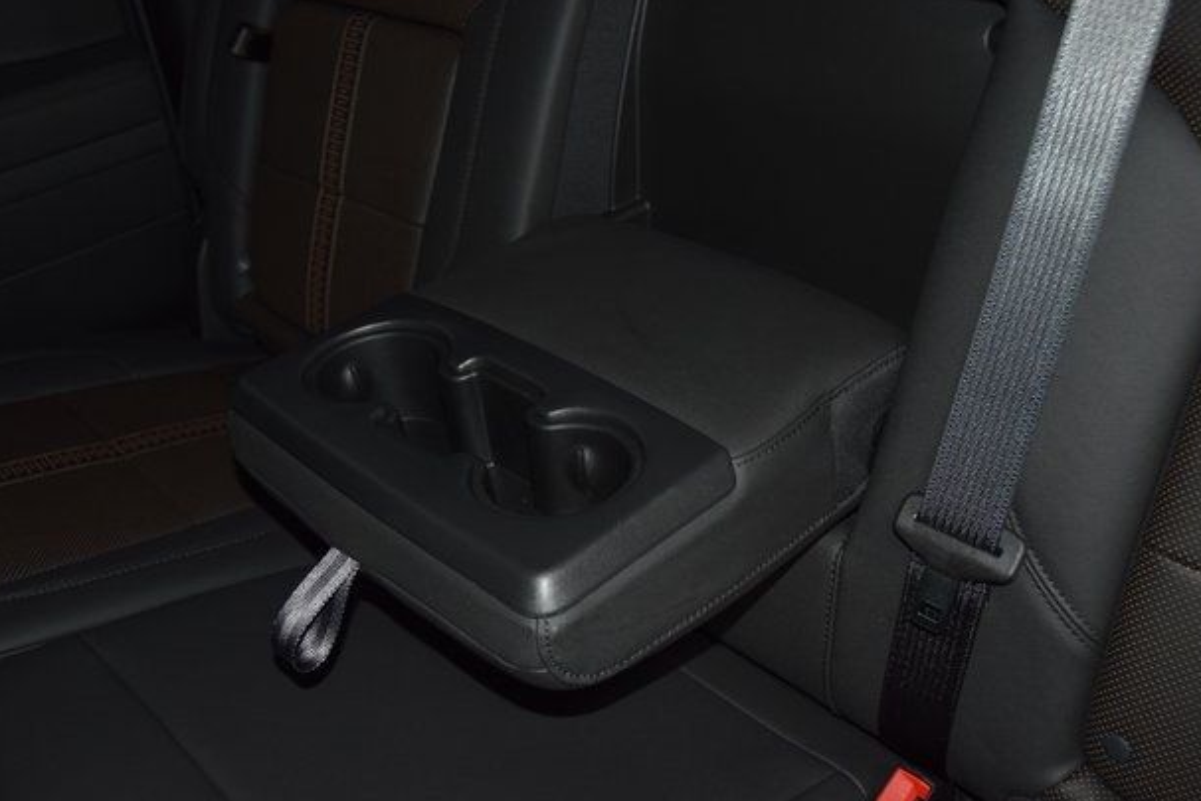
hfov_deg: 49.0
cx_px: 584
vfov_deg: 33.8
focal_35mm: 40
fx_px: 1319
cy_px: 416
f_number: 3.8
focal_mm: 25
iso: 1100
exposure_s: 1/125
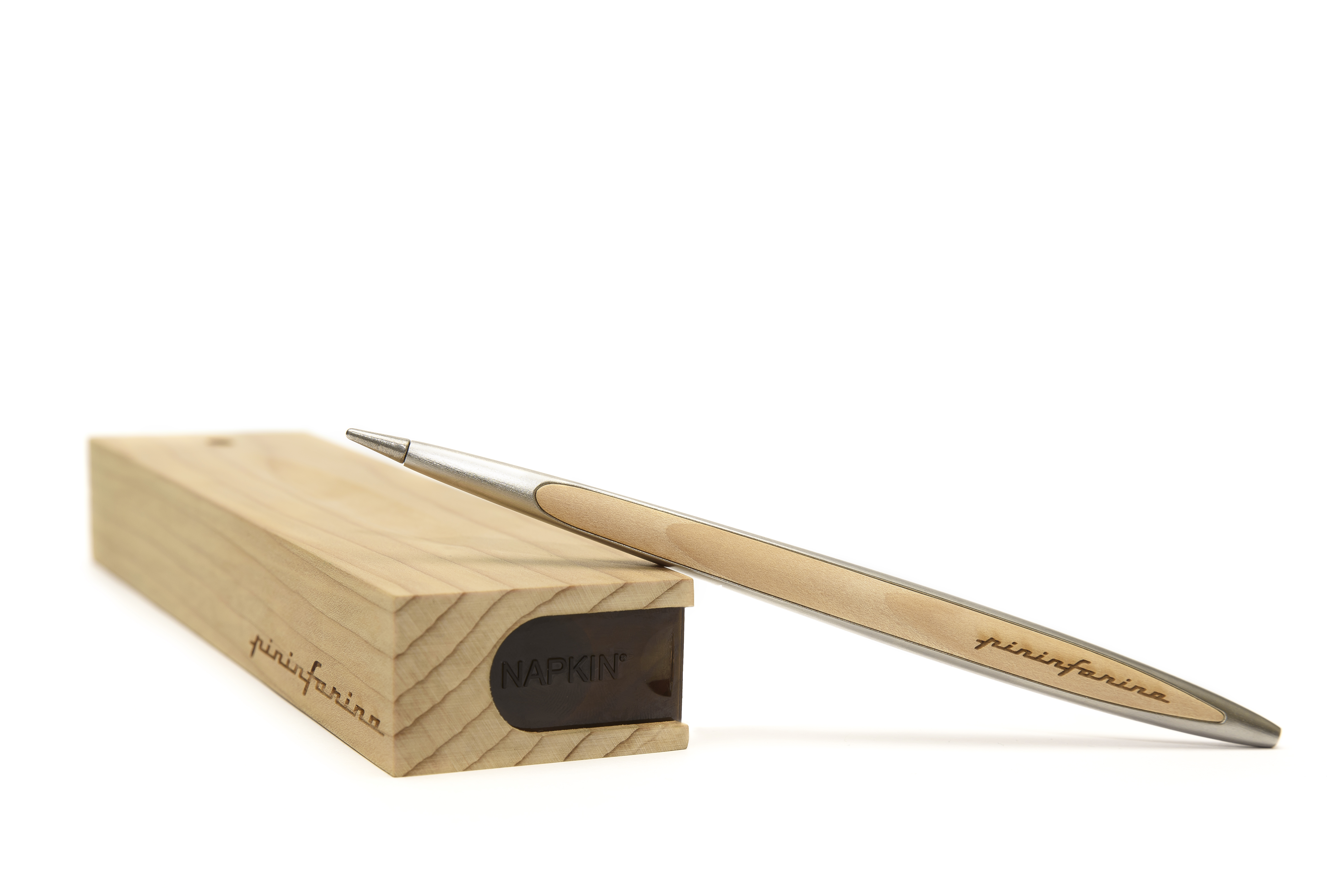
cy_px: 448
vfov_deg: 19.5
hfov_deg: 28.8
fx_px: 2610
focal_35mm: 70
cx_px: 671
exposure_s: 1/50
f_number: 10
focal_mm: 70
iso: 125
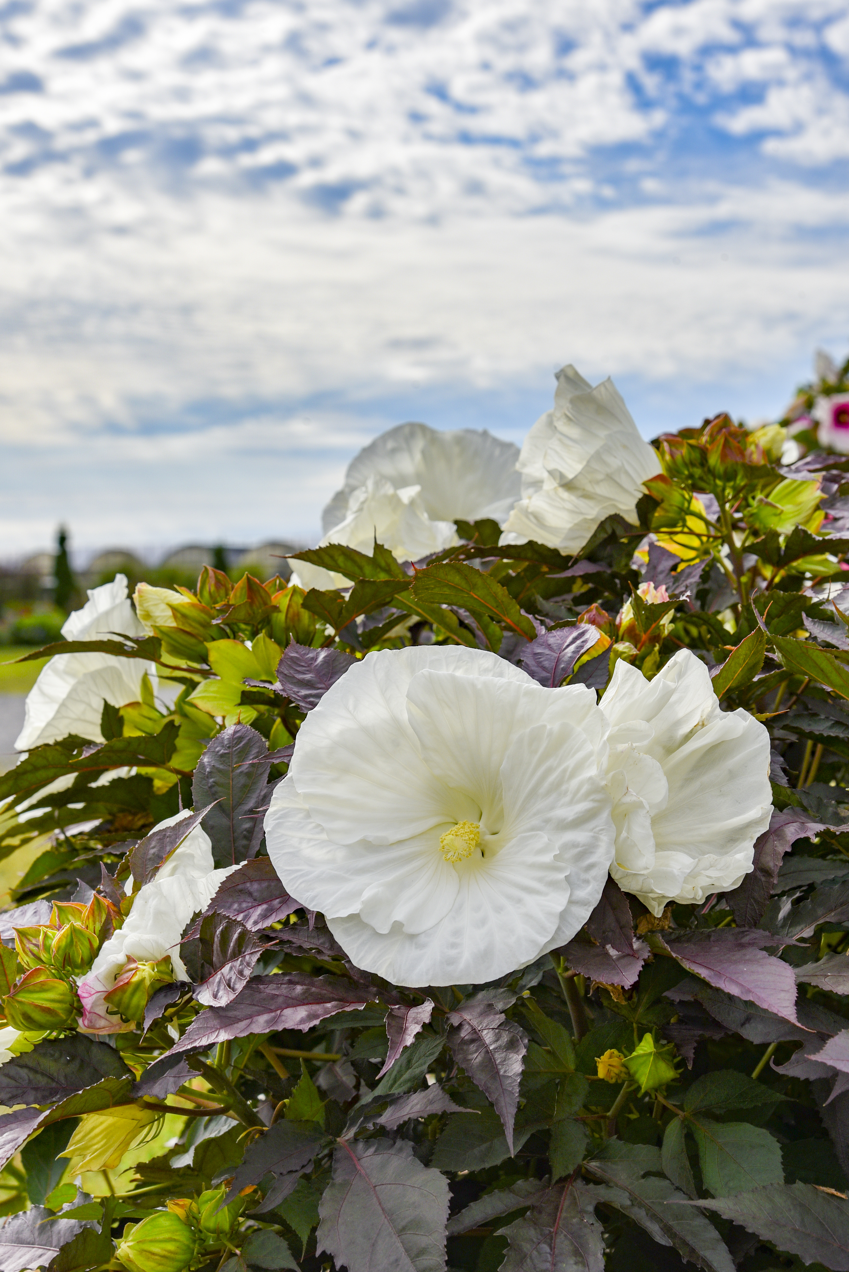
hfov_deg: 23.4
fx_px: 2050
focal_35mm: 58
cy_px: 636
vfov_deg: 34.5
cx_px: 424
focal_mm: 58
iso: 200
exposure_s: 1/500
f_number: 11
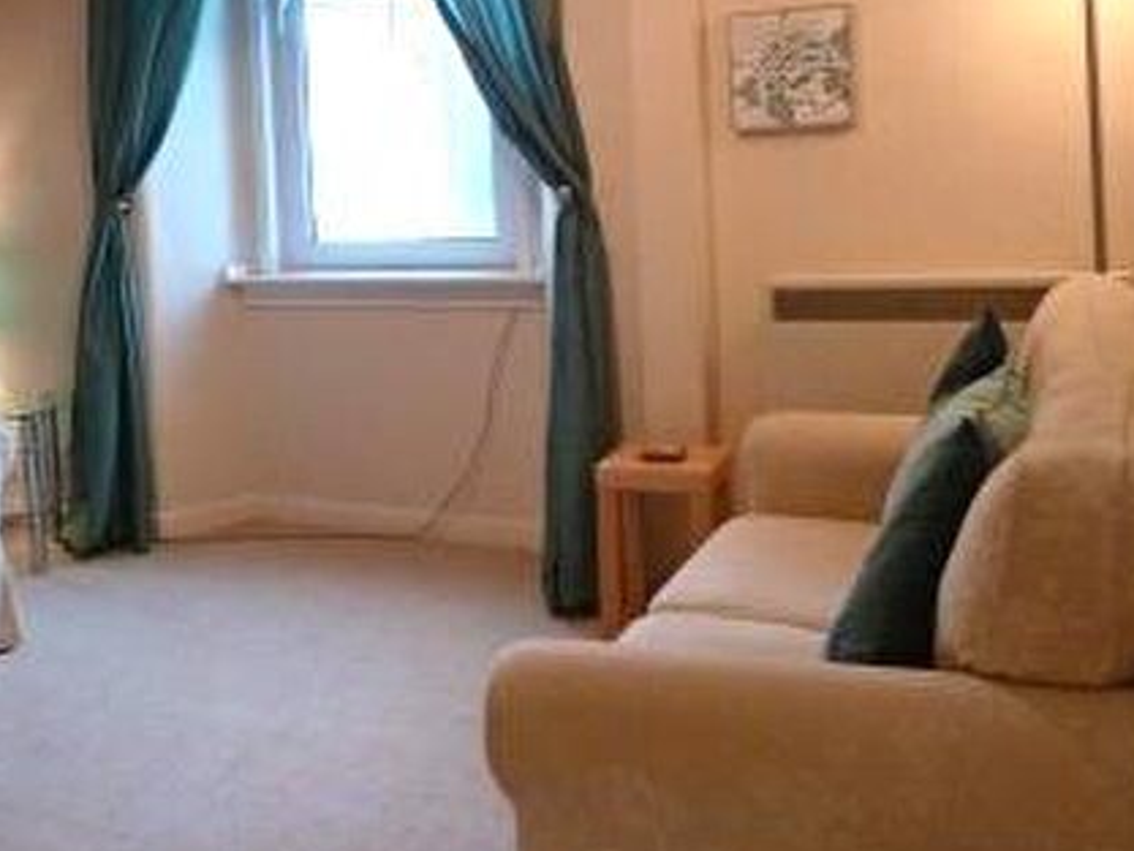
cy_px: 254
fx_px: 1376
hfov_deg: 43.6
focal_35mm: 42
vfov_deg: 33.9
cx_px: 313
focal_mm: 4.1
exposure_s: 1/30
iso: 400
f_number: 3.3
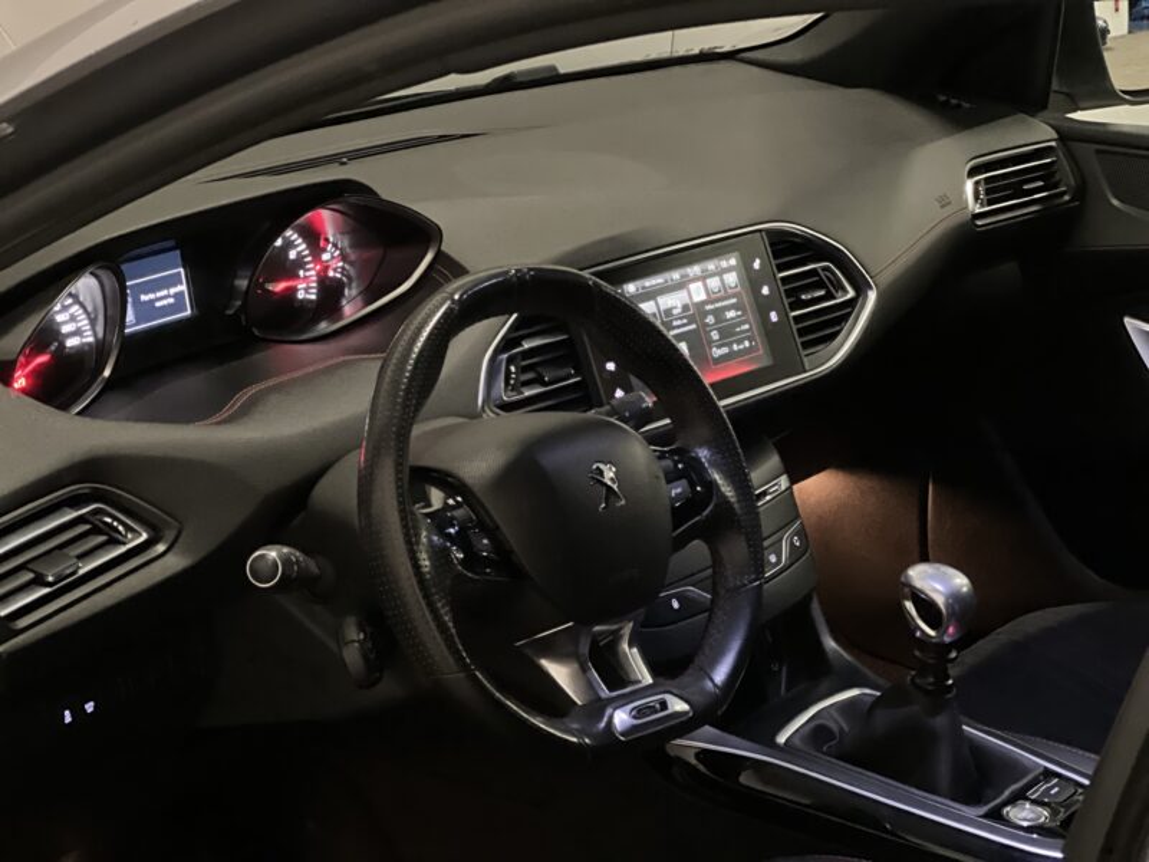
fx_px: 2556
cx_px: 574
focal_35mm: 77
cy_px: 431
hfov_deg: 25.3
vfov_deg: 19.1
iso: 1600
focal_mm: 9
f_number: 2.8
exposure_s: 1/14
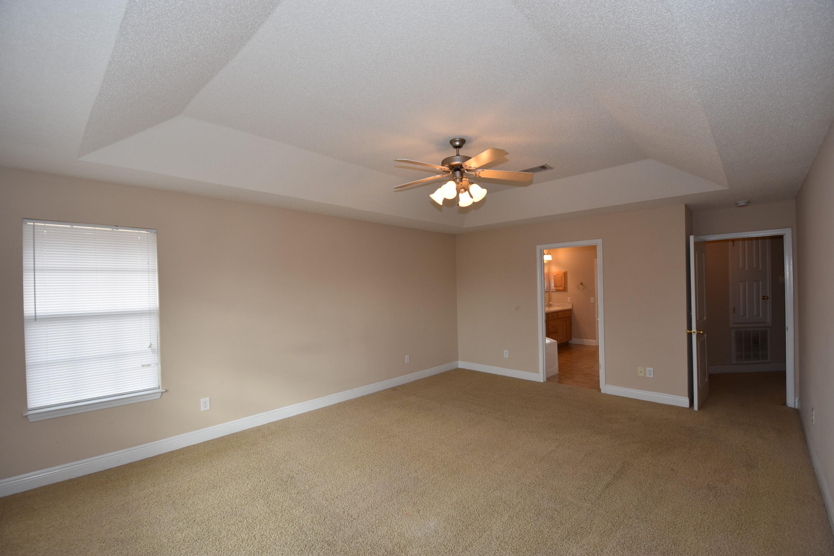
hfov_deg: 100.4
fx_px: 348
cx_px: 417
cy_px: 278
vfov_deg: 77.4
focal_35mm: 15
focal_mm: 10
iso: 200
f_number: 4
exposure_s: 1/60
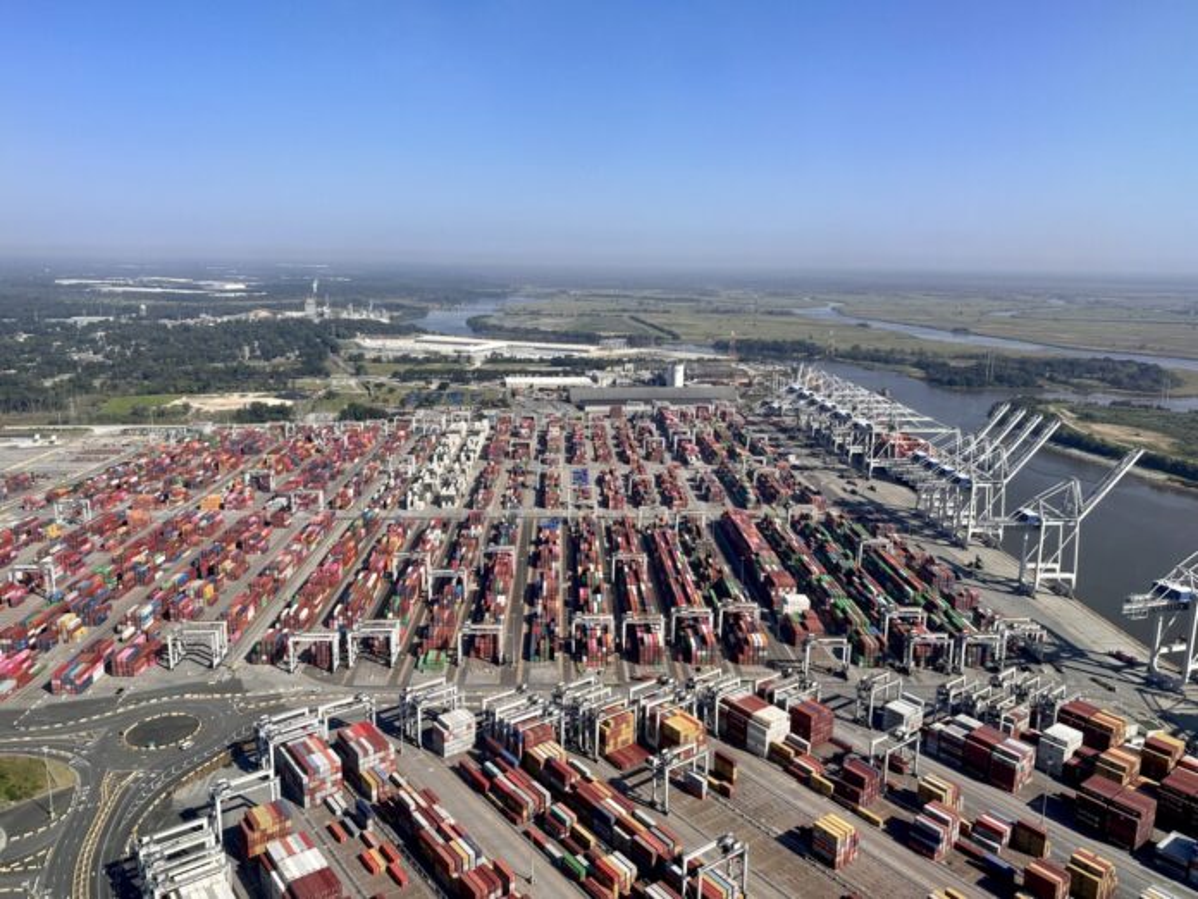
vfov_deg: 56.8
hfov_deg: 71.6
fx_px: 831
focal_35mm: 24
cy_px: 450
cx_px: 599
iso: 80
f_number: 1.78
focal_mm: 6.86
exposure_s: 1/5263
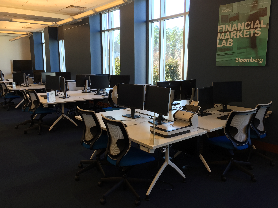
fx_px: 233
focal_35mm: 29
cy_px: 104
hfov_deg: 61.7
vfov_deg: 48.2
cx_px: 139
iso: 40
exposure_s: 1/60
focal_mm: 4.15
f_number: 2.2
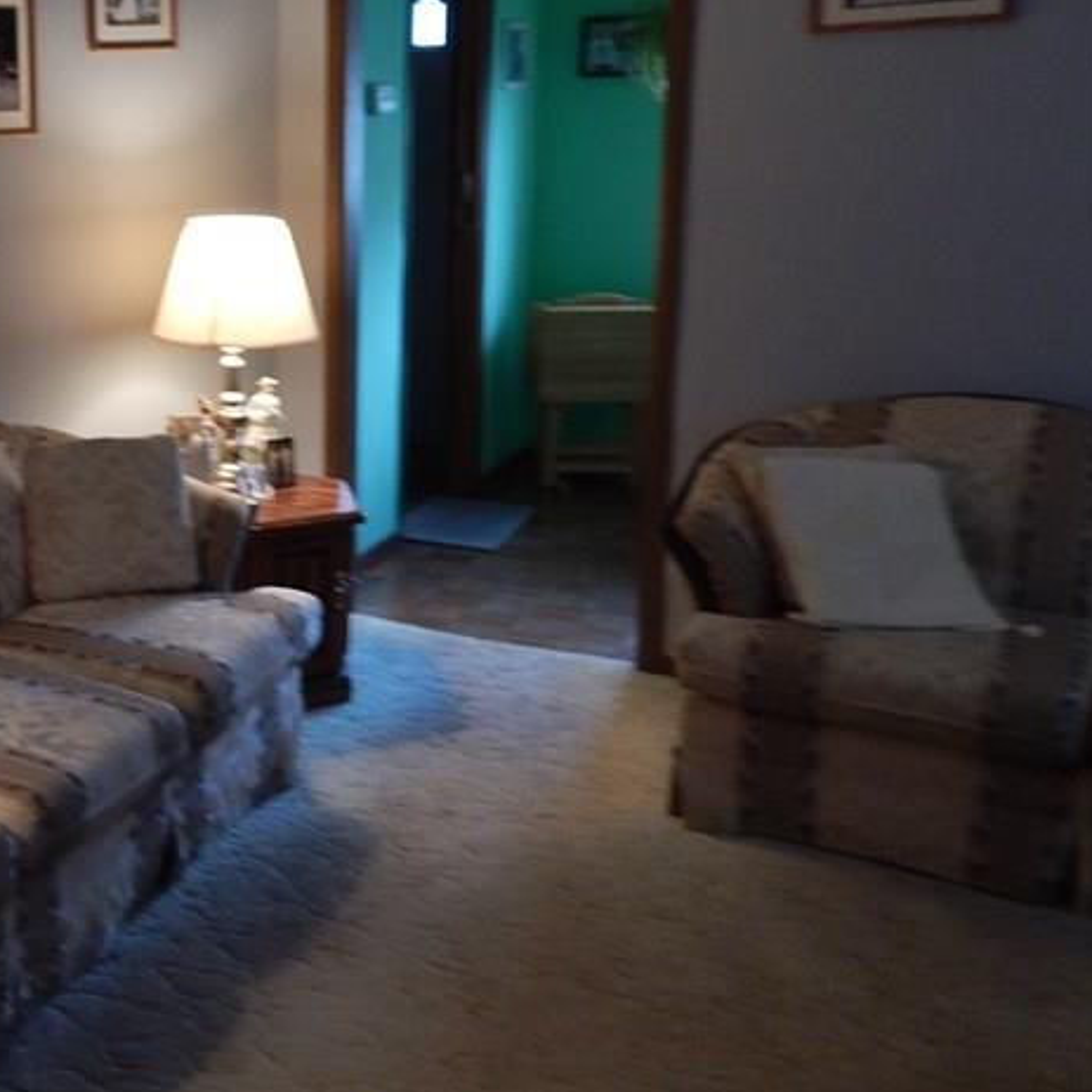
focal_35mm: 43
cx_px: -104
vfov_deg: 39.0
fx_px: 1535
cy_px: 429
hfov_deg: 34.1
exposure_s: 1/30
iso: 250
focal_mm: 4
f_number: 3
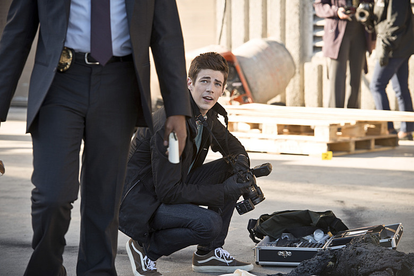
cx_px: 207
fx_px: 1782
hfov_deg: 13.2
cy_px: 138
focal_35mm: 155
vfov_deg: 8.9
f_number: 6.3
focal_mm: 155
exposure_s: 1/160
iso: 200
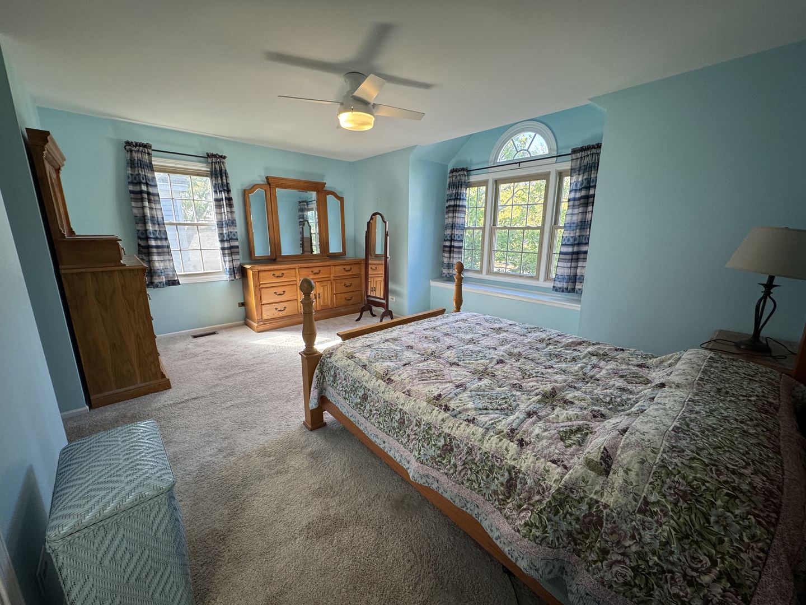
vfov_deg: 85.7
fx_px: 326
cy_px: 302
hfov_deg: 102.1
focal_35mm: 14
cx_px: 403
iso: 200
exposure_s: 1/120
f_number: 2.2
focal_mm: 2.22
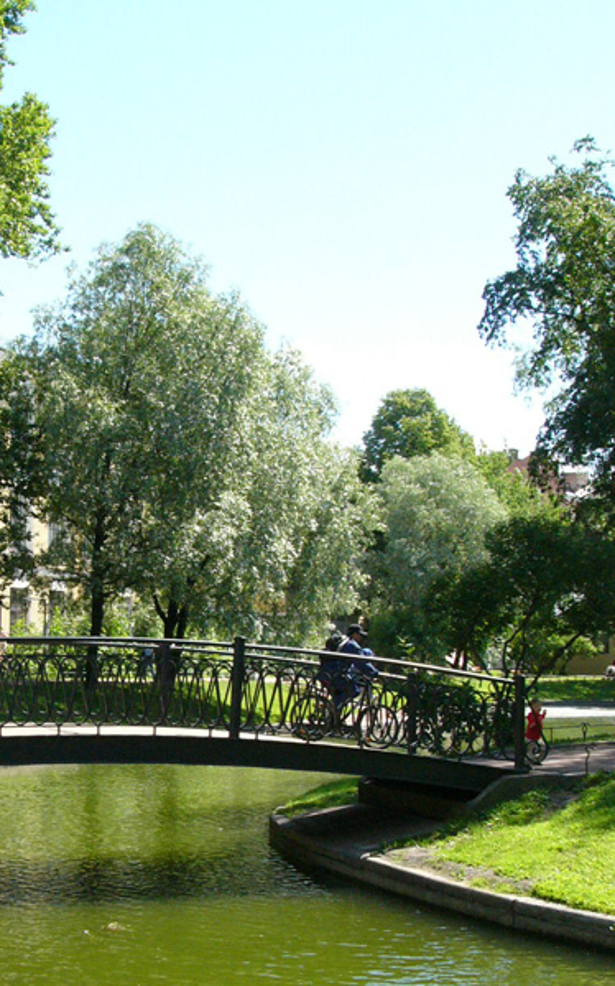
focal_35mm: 51
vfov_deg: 39.4
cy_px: 609
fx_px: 1369
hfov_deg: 24.9
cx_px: 125
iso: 200
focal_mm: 6
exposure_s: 1/500
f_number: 5.6
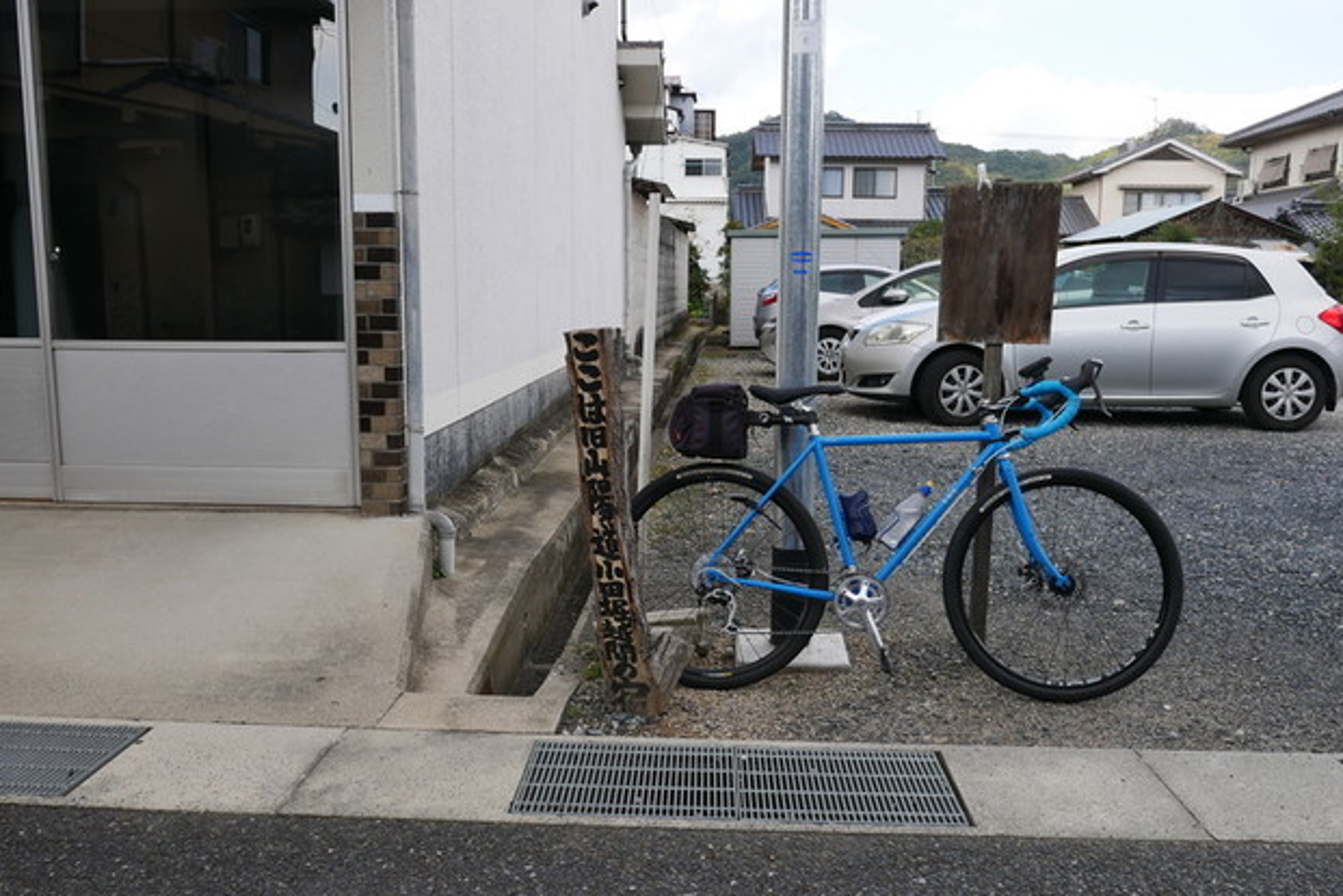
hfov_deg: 61.9
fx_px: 1119
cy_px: 472
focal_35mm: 30
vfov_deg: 43.6
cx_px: 673
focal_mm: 14
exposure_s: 1/400
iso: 200
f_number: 4.5
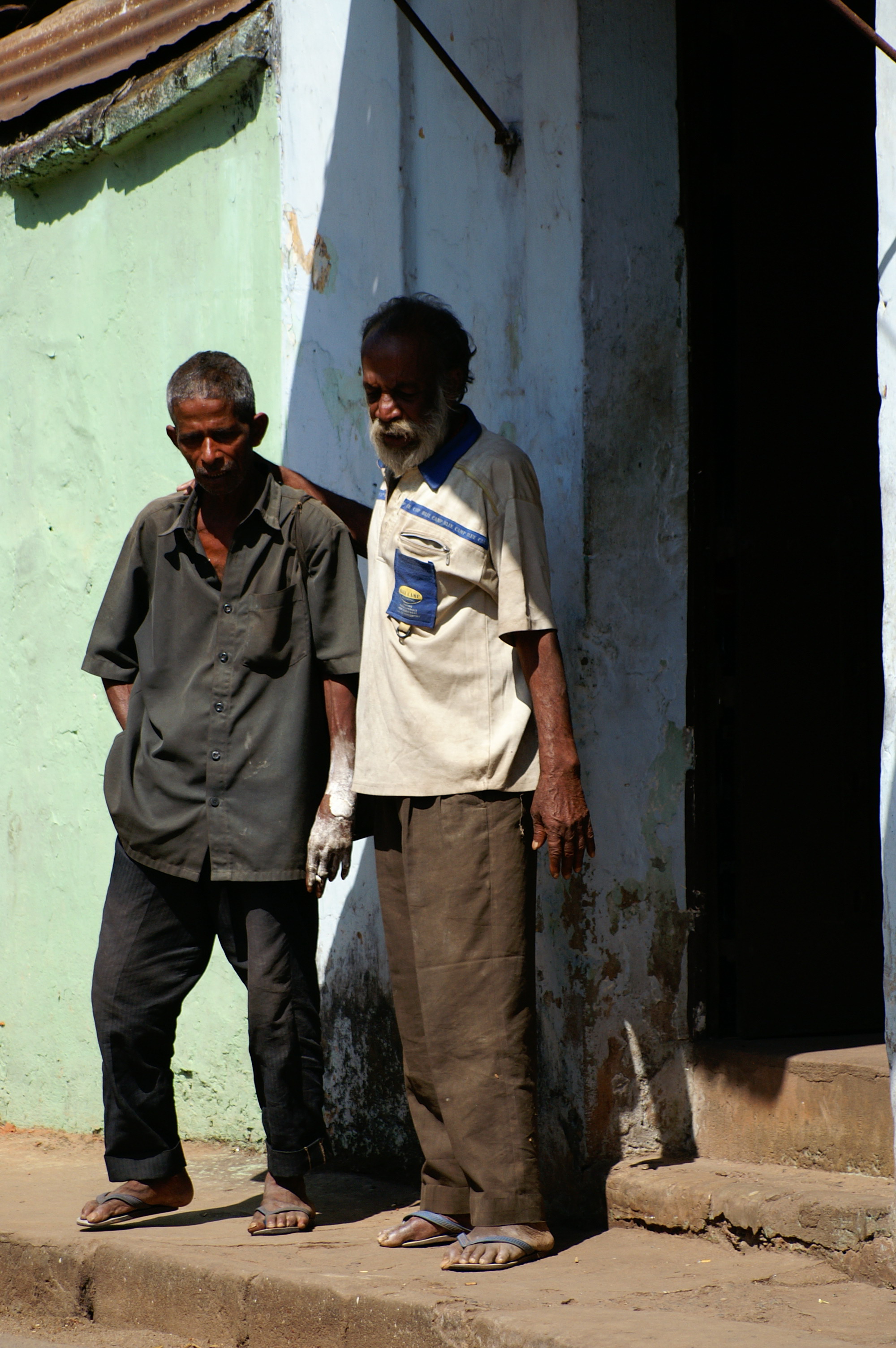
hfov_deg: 5.1
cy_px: 674
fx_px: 10098
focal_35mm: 270
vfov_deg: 7.6
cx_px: 448
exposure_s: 1/1250
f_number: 5.6
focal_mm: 180
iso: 200
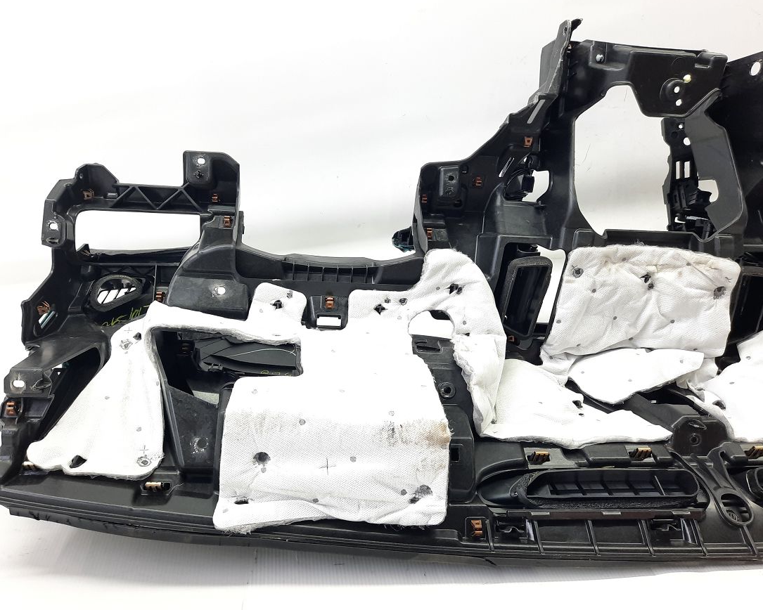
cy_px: 308
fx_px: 610
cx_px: 354
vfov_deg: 53.2
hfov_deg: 64.0
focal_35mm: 27
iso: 125
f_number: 2
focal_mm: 4.6
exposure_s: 1/50
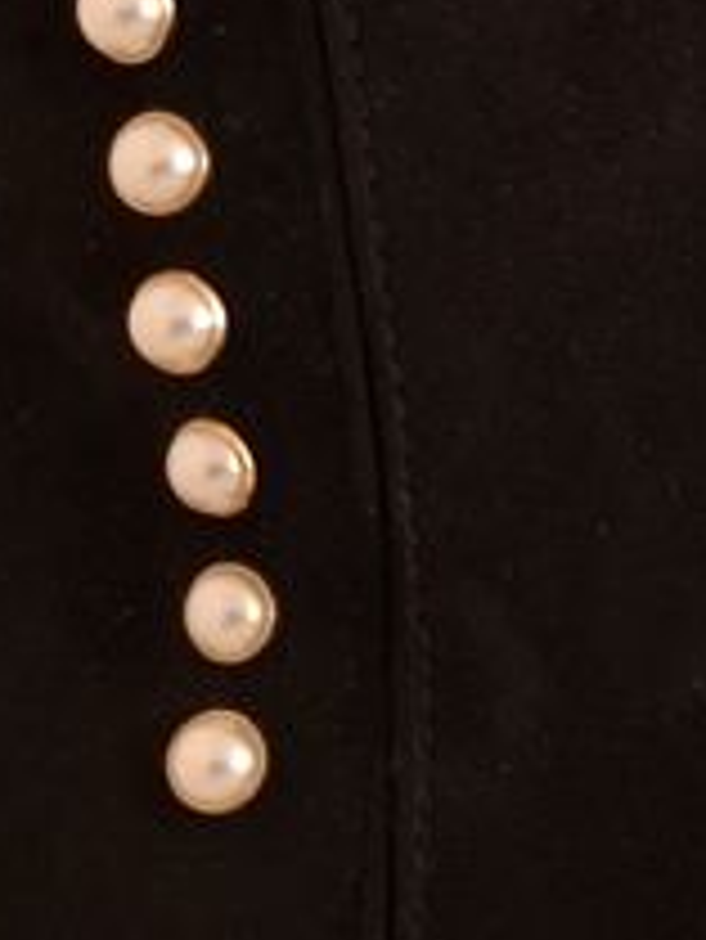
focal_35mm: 110
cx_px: 1048
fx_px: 2988
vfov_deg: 17.8
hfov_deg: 12.8
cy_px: 274
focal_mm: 5.54
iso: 200
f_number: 1.8
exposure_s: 1/100
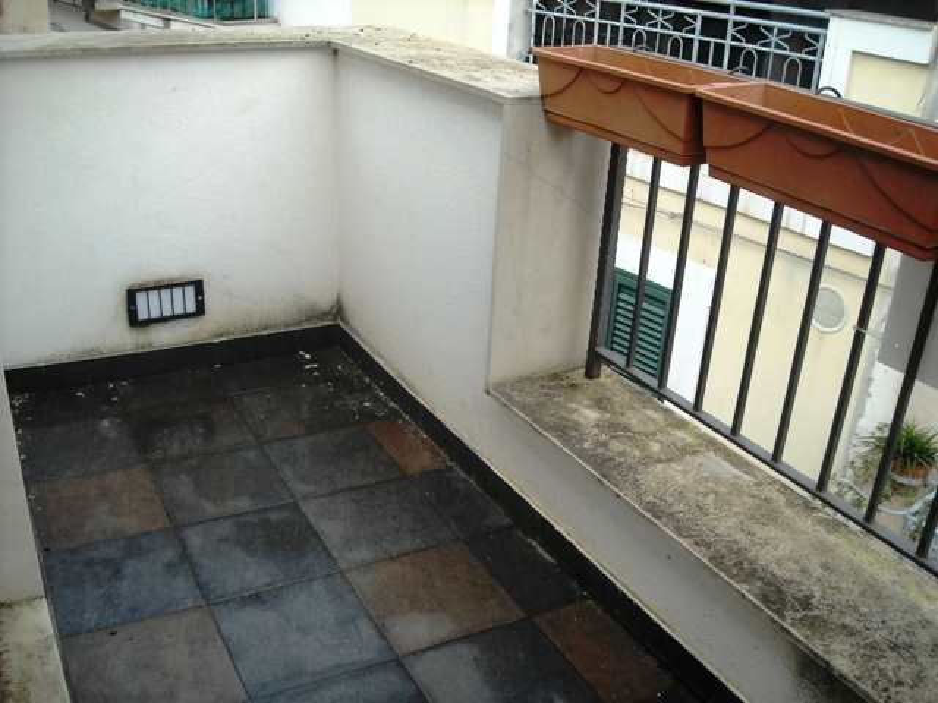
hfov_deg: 52.6
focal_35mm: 35
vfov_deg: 40.7
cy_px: 352
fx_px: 948
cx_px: 469
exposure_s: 1/284
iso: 64
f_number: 2.8
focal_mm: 5.7
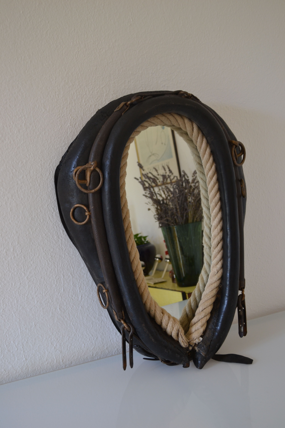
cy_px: 214
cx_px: 142
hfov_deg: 28.1
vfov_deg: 41.1
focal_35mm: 48
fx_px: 570
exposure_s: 1/40
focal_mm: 32
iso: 400
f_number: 4.8
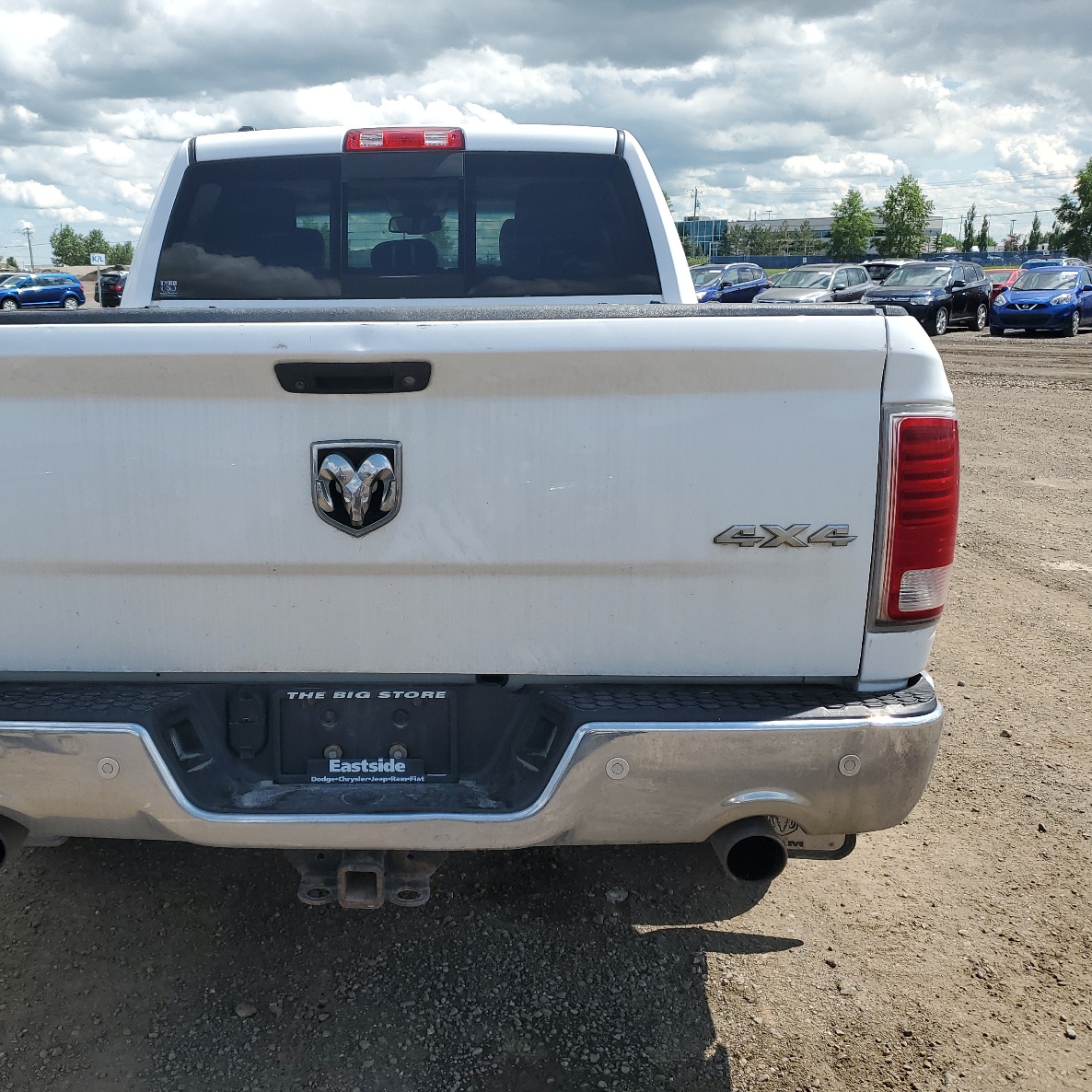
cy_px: 543
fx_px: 1106
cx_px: 389
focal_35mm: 31
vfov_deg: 52.5
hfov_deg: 51.8
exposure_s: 1/3333
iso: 50
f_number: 1.5
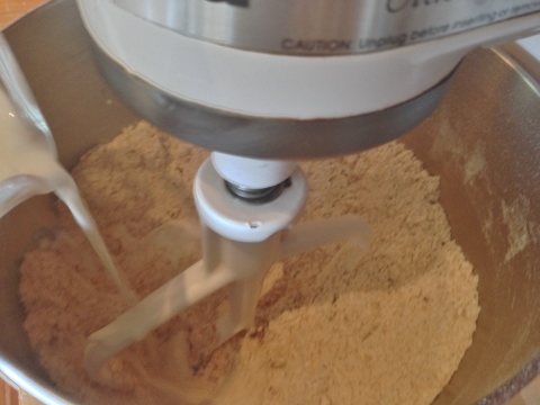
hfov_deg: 55.4
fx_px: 515
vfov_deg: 42.9
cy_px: 202
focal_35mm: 33
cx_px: 270
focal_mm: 4.12
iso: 125
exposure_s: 1/20
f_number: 2.4
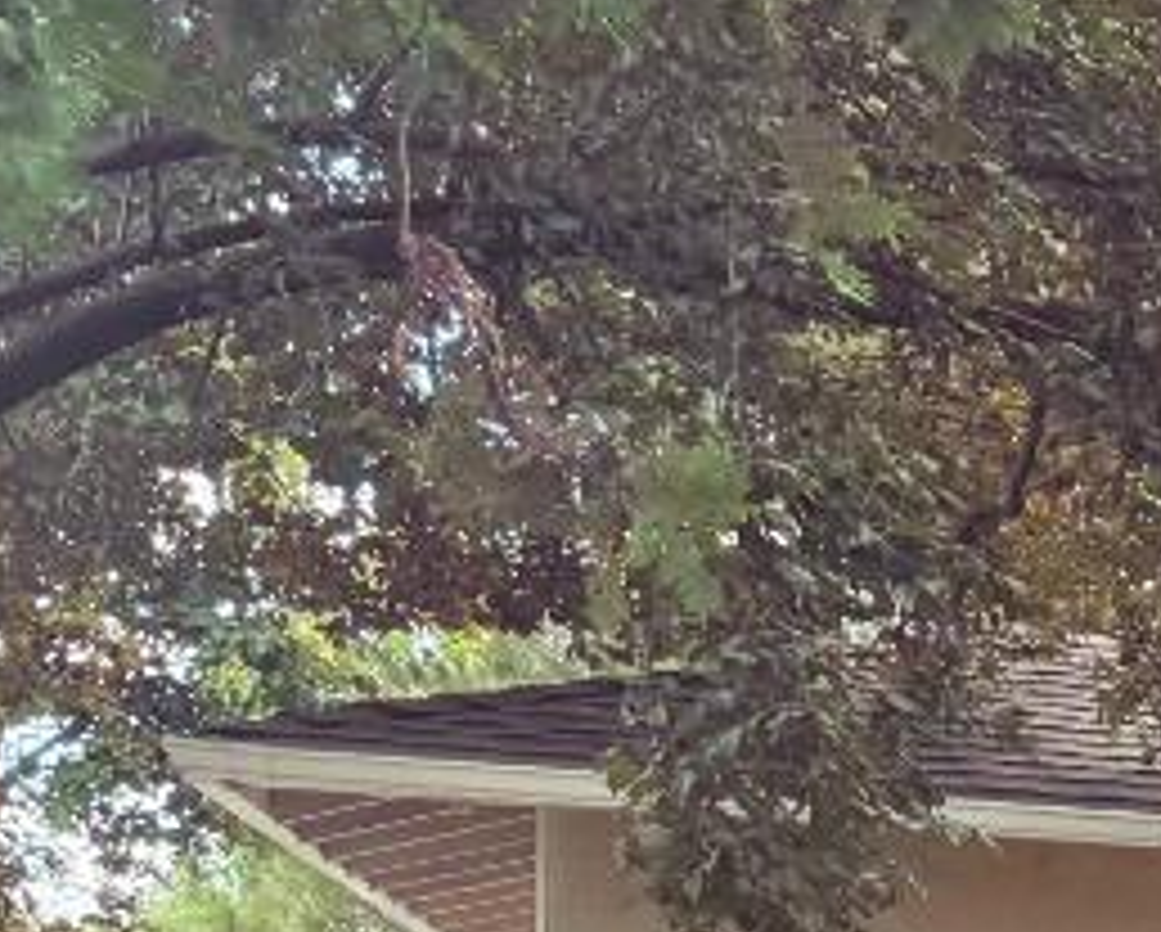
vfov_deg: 10.8
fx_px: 4678
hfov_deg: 10.7
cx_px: 3262
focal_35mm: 136
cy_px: 1542
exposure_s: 1/1366
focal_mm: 6.76
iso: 80
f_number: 1.78
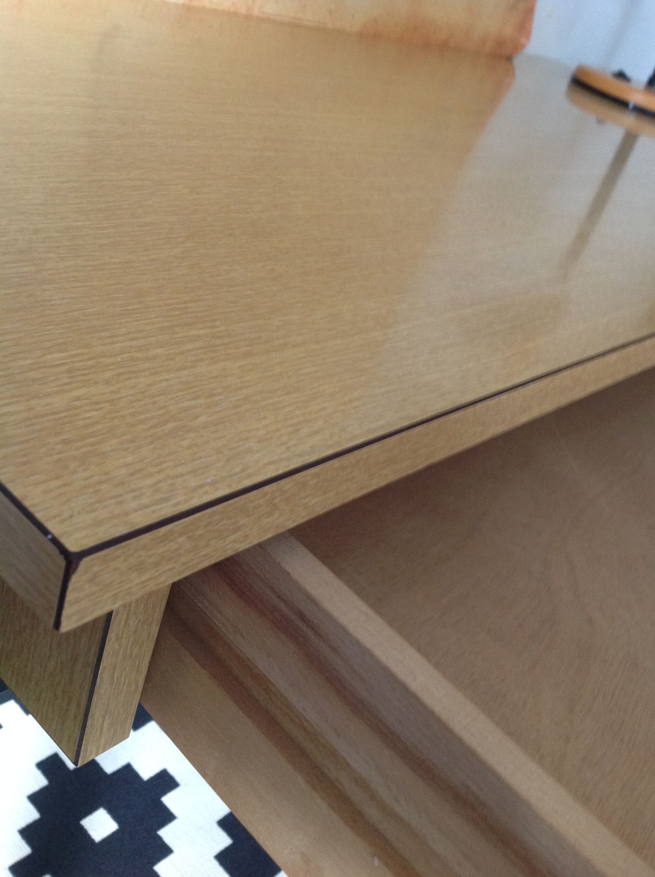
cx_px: 333
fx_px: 911
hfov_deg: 39.6
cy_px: 445
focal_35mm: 36
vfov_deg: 51.4
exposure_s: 1/15
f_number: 2.4
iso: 125
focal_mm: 4.28
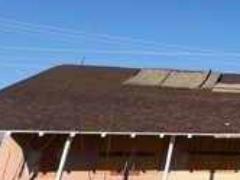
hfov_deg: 26.0
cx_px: 363
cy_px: -13
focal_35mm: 54
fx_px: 374
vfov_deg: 25.2
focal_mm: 2.22
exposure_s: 1/2976
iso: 16
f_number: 2.2
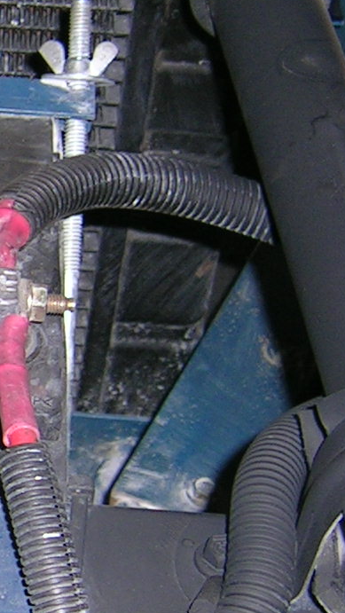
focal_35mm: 113
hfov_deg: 10.1
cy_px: 342
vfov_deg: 18.9
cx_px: -284
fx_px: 1837
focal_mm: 5.4
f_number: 2.8
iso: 50
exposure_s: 1/60.1
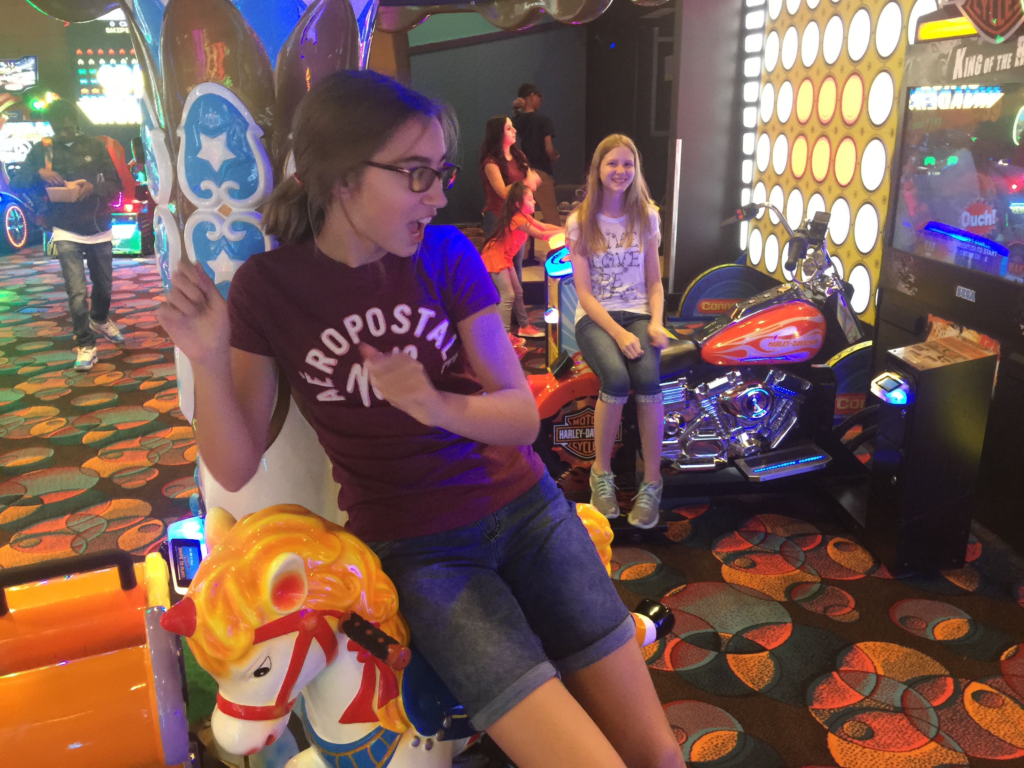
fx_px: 858
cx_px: 512
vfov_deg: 48.2
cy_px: 384
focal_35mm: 29
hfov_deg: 61.7
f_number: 2.2
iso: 64
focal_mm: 4.15
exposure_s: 1/4
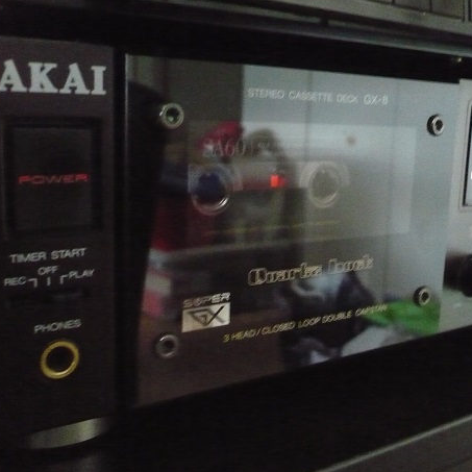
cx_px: 288
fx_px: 648
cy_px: 239
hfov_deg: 39.8
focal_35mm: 42
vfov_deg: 40.0
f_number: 2.8
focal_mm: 5.8
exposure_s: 1/8
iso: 1250
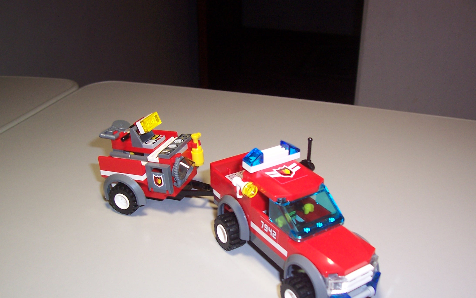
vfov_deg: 33.5
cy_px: 176
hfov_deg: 51.5
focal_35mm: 38
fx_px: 493
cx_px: 237
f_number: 2.7
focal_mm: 5.6
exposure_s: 1/60
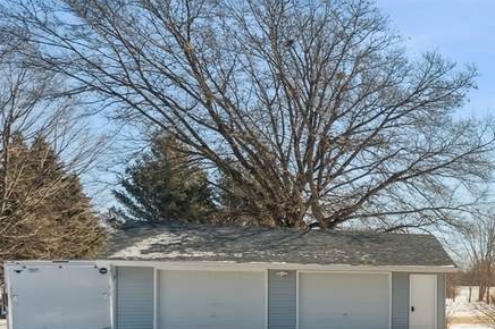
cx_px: 661
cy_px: 300
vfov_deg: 27.5
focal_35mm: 47
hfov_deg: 31.3
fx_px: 646
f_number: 10
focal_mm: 16
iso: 400
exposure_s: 1/800
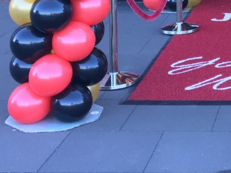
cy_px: -137
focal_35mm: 106
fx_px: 707
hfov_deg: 17.4
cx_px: 298
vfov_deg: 12.7
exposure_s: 1/100
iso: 40
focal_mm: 4.15
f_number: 2.2
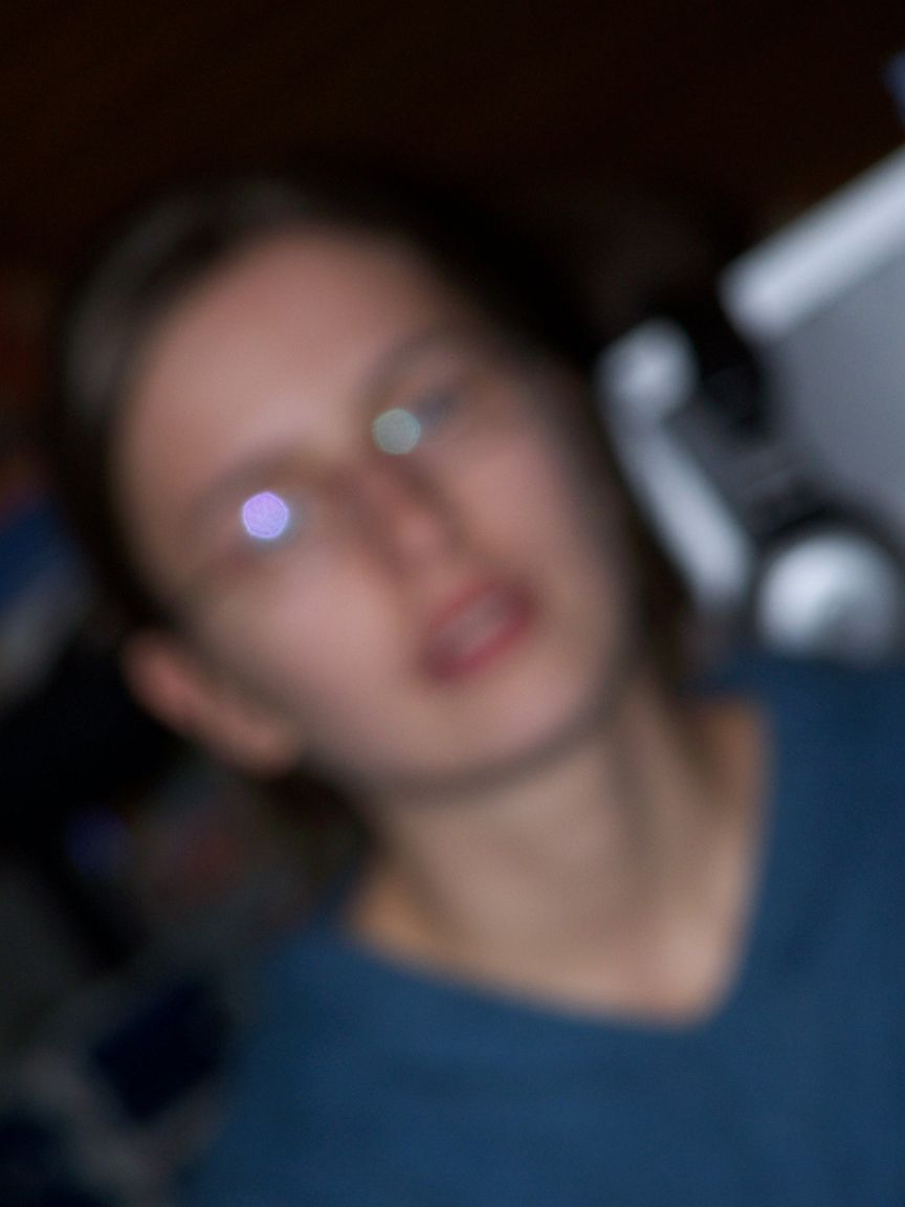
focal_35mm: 218
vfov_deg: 9.1
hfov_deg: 6.8
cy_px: 604
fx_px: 7599
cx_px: 452
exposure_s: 1/160
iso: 80
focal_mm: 36.2
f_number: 3.2
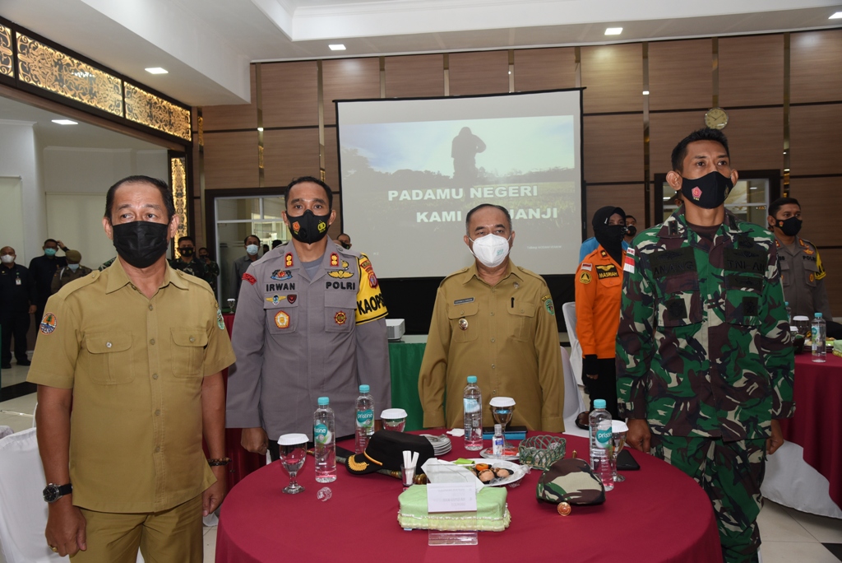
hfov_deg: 60.3
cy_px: 282
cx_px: 421
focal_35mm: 31
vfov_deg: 42.4
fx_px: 725
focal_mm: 31
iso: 800
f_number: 7.1
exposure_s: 1/60
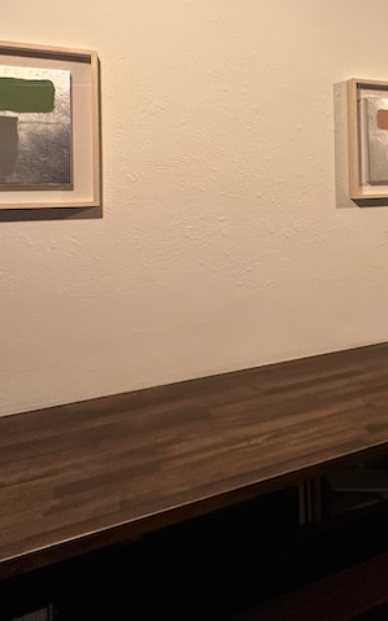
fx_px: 525
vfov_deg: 59.3
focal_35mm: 31
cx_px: 462
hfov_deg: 33.3
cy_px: 189
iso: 200
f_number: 2.2
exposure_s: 1/50
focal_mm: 2.22
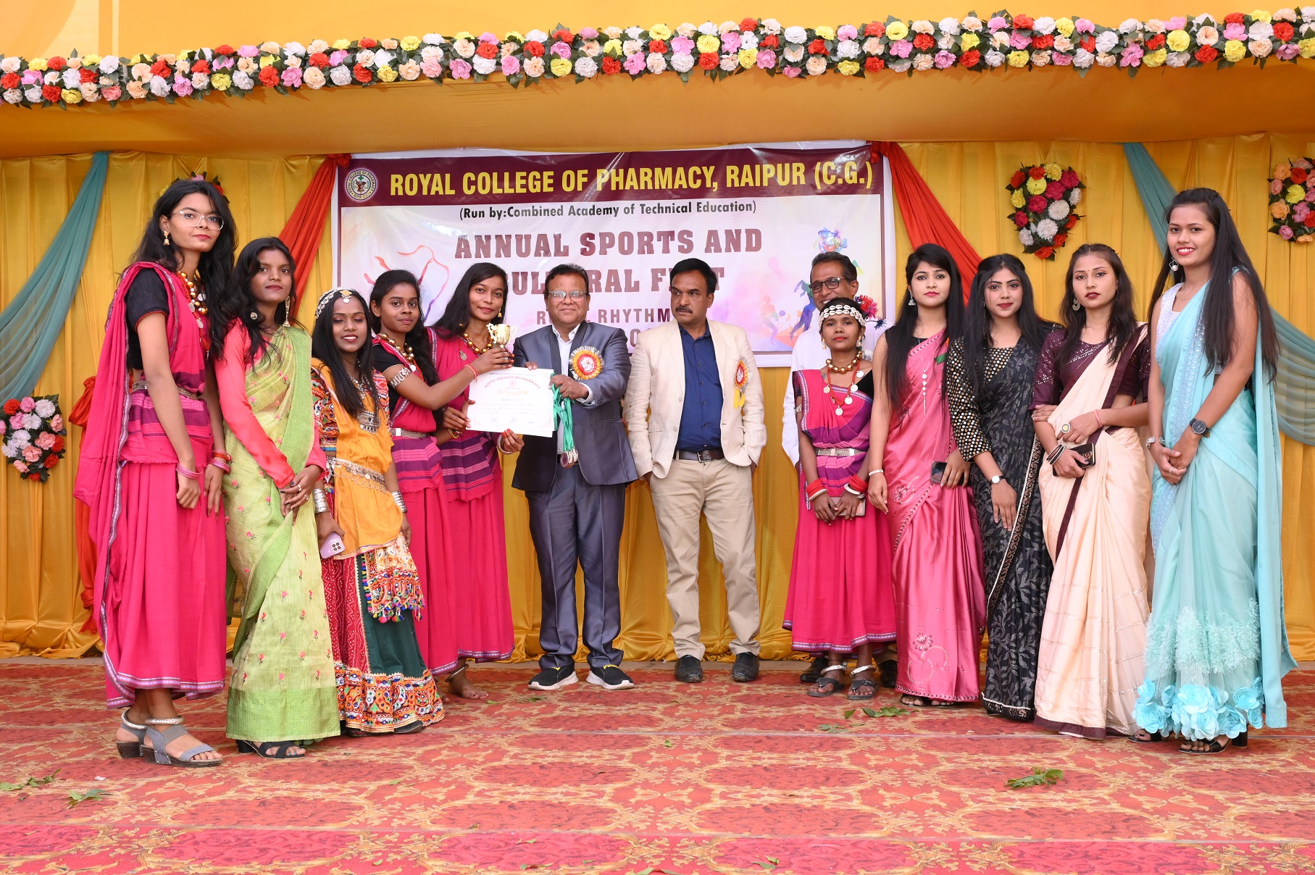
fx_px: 1424
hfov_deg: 49.6
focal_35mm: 39
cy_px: 438
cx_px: 658
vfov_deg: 34.2
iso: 3200
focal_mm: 39
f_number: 7.1
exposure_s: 1/200
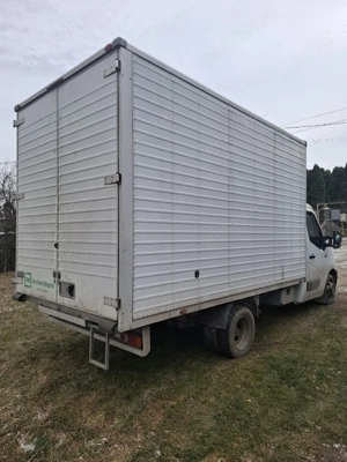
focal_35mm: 23
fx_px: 307
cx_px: 174
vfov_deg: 73.9
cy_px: 231
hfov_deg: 58.9
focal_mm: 5.54
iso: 50
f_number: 1.8
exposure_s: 1/270
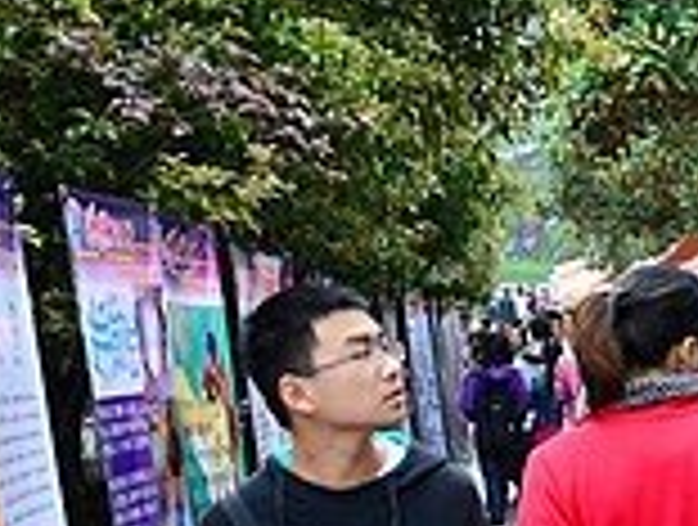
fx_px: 2021
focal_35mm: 100
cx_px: 1130
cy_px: 596
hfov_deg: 17.1
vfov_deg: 14.5
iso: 640
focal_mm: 18
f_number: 4.5
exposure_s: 1/200
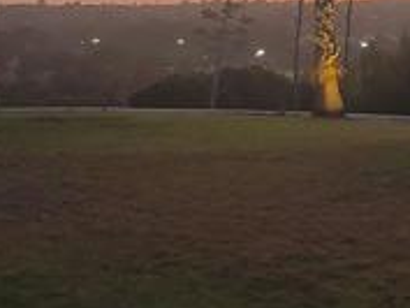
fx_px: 889
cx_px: 396
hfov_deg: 24.9
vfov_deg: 18.7
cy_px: -56
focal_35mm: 75
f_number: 2.2
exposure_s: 1/60
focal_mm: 2.2
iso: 64
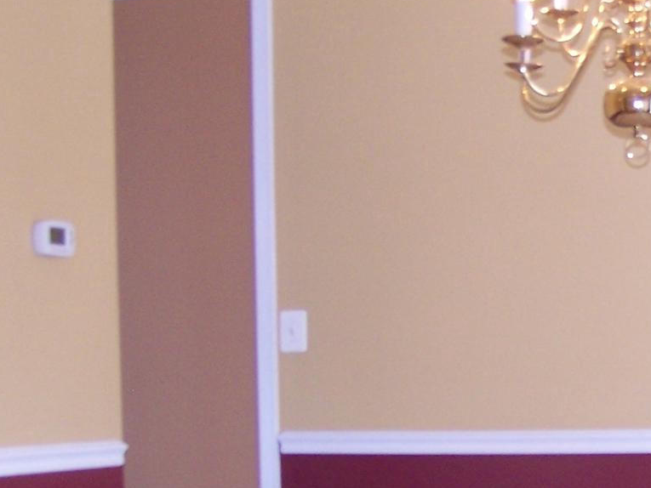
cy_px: 416
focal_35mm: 115
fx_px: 2163
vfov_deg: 12.8
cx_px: 754
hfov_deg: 16.5
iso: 140
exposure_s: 1/60
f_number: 2.9
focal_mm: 7.1
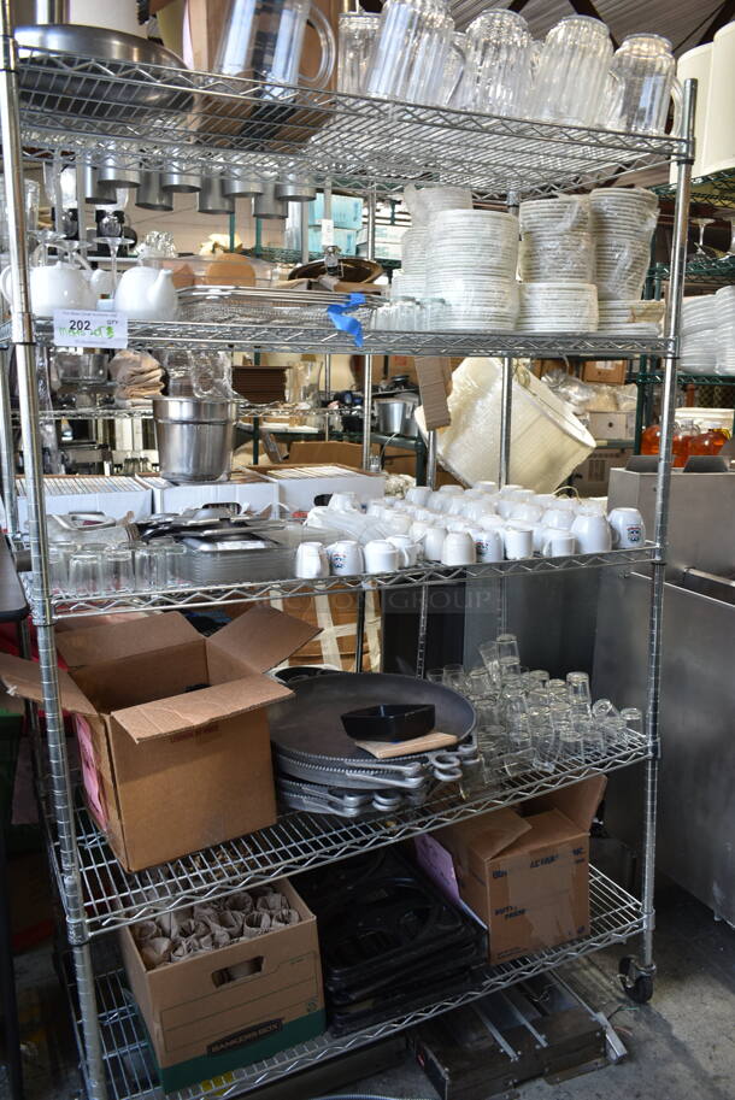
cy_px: 550
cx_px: 368
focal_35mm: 30
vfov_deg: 61.9
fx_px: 917
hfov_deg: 43.7
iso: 280
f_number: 3.5
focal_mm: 20
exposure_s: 1/60
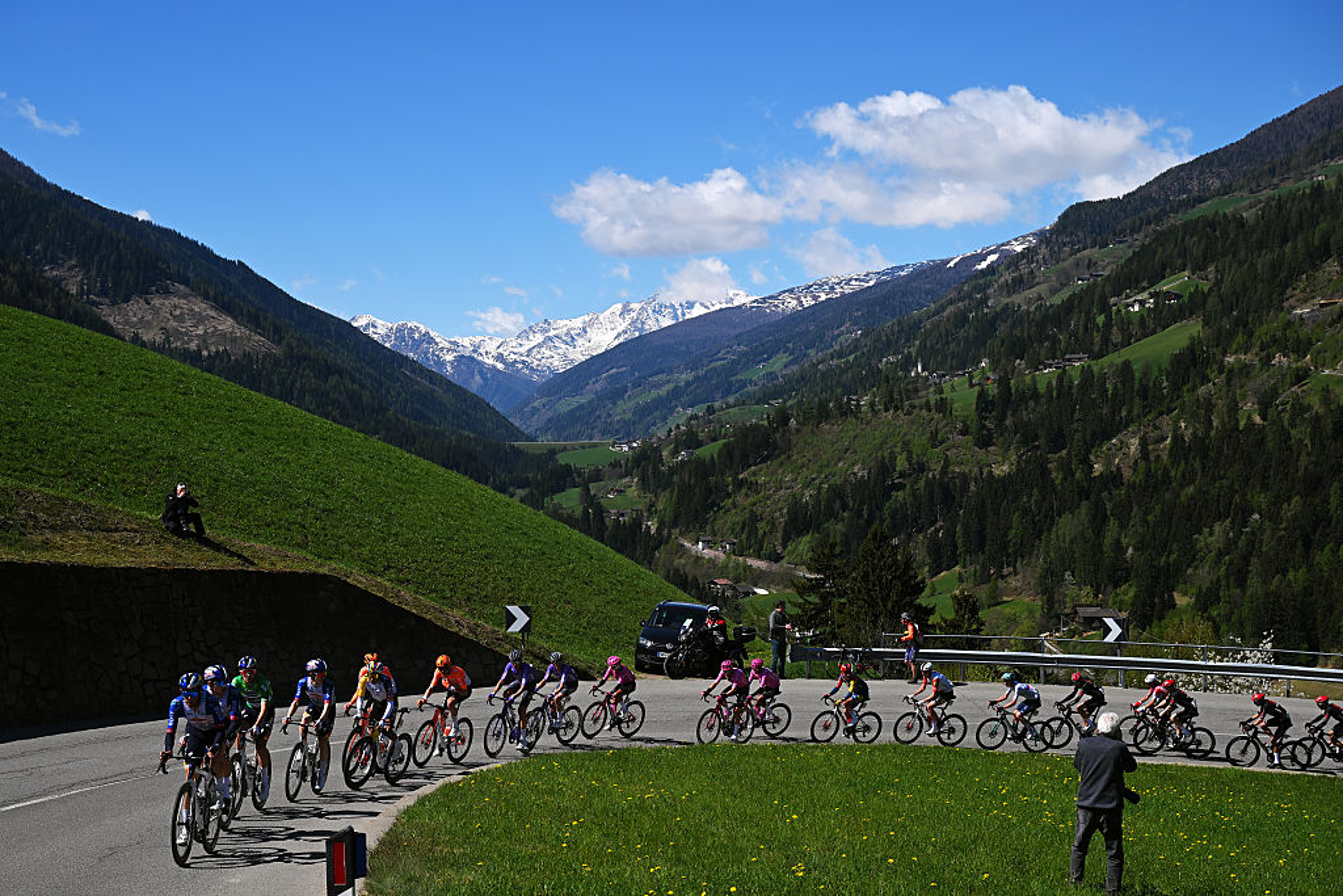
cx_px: 672
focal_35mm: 48
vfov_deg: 28.1
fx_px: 1791
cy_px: 448
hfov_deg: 41.1
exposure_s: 1/1250
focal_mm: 48
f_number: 9
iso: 250
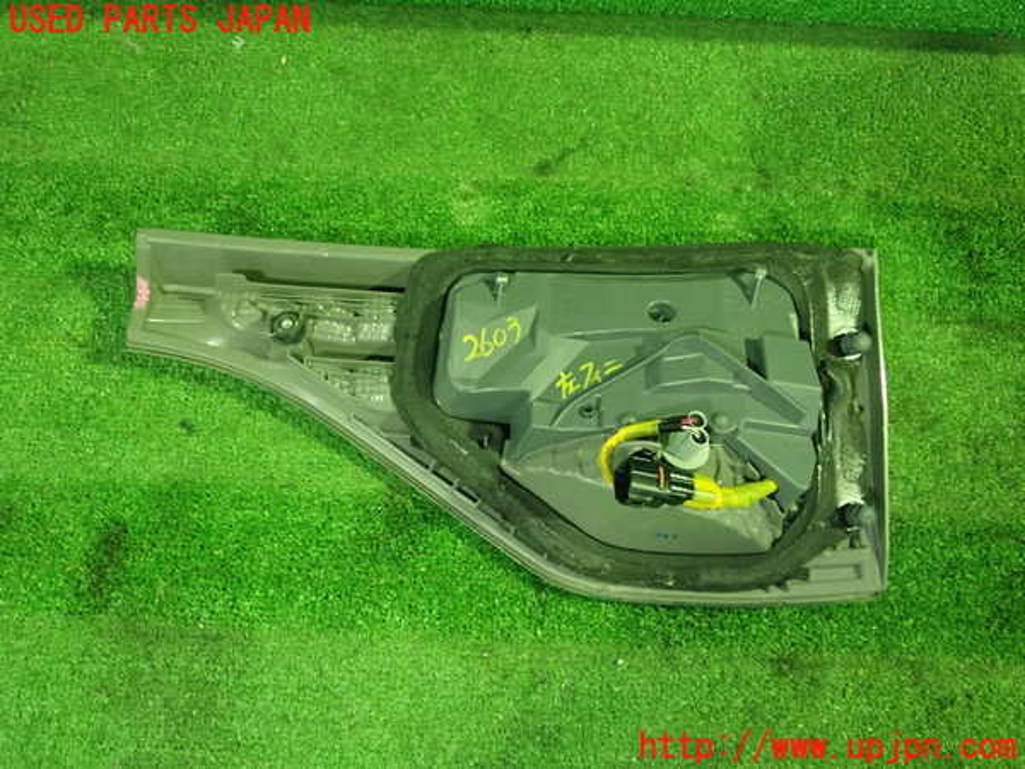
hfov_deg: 56.8
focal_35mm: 32
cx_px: 512
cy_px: 384
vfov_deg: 44.2
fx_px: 948
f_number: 2.4
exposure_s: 1/30
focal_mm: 5.87
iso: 800
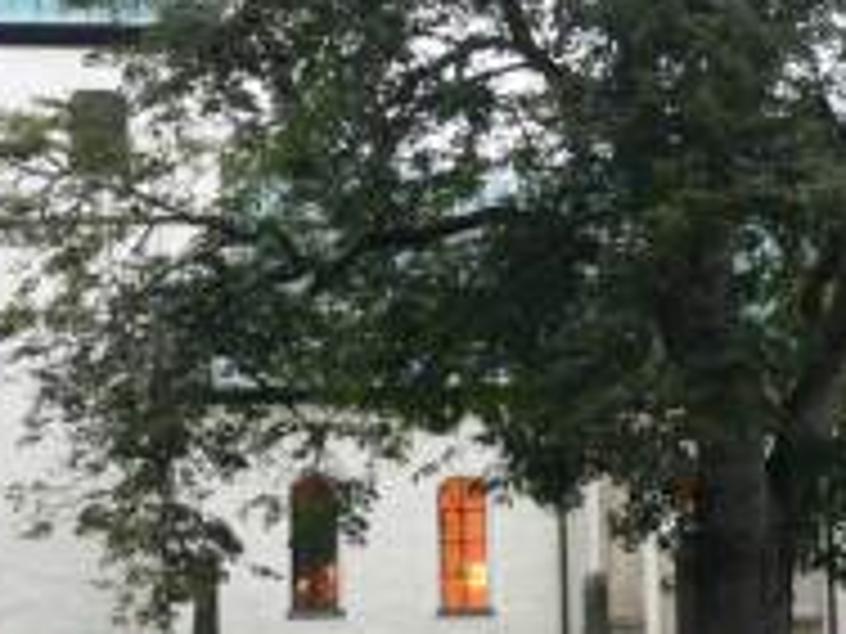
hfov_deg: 23.2
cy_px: 277
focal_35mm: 84
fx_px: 2053
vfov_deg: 17.6
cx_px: 576
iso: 200
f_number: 2.8
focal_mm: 7.4
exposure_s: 1/4
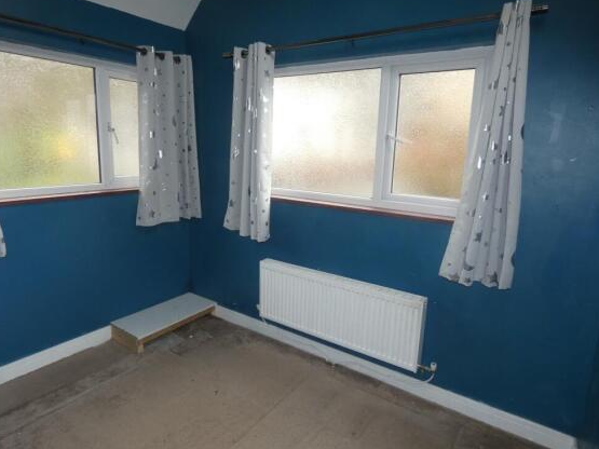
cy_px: 220
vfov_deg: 63.4
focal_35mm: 21
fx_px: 363
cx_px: 287
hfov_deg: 79.0
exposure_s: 1/125
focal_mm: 3.6
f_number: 2.8
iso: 250
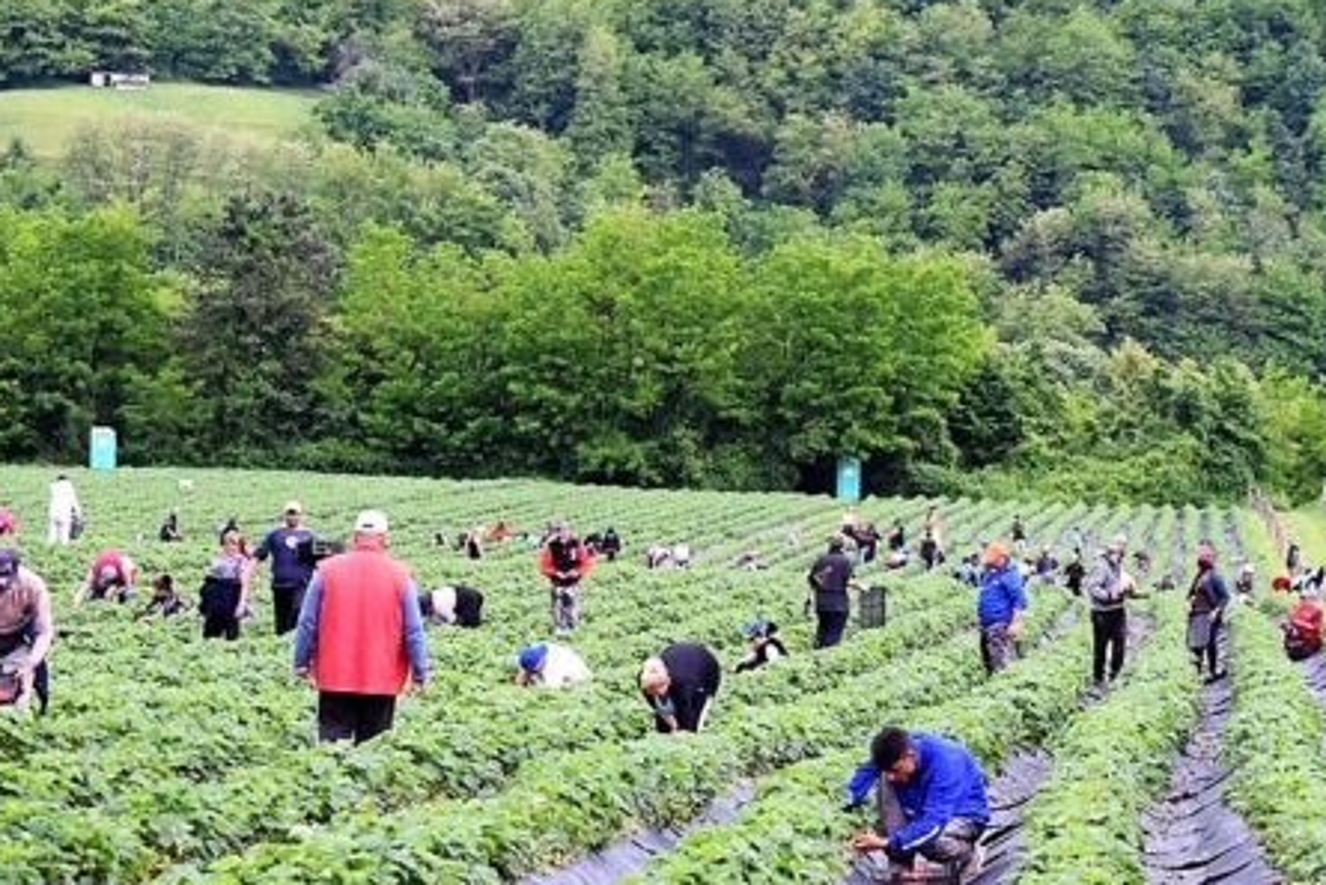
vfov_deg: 11.1
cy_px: 335
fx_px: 4559
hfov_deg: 16.5
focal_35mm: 124
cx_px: 815
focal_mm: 55
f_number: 7.1
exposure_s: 1/200
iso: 400
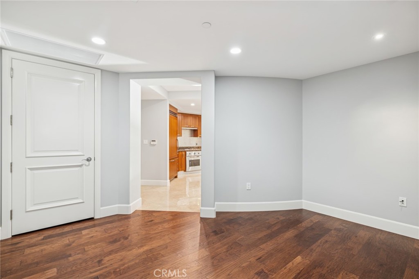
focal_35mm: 16
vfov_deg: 73.7
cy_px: 140
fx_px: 186
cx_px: 210
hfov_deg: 96.8
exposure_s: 1/2.5
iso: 200
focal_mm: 16
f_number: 8
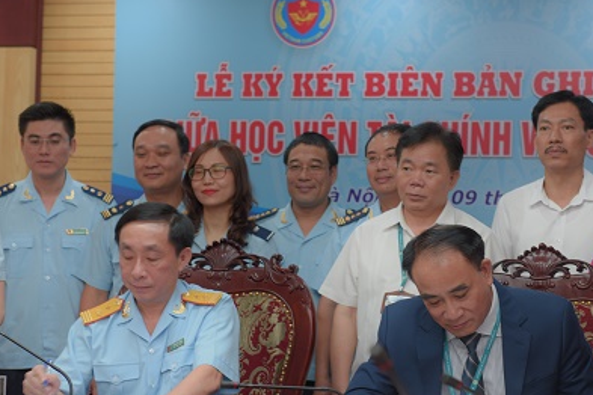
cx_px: 330
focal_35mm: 107
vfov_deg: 12.8
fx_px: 1762
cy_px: 262
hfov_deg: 19.1
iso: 400
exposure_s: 1/50
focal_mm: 70
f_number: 4.5
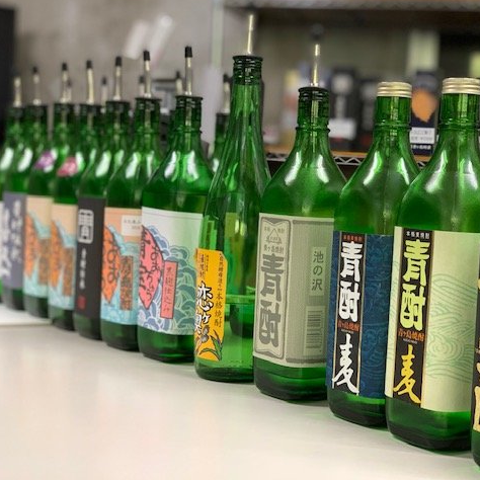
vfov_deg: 27.7
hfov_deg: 27.6
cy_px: 238
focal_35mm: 62
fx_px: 973
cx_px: 305
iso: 160
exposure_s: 1/50
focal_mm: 6
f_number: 2.4
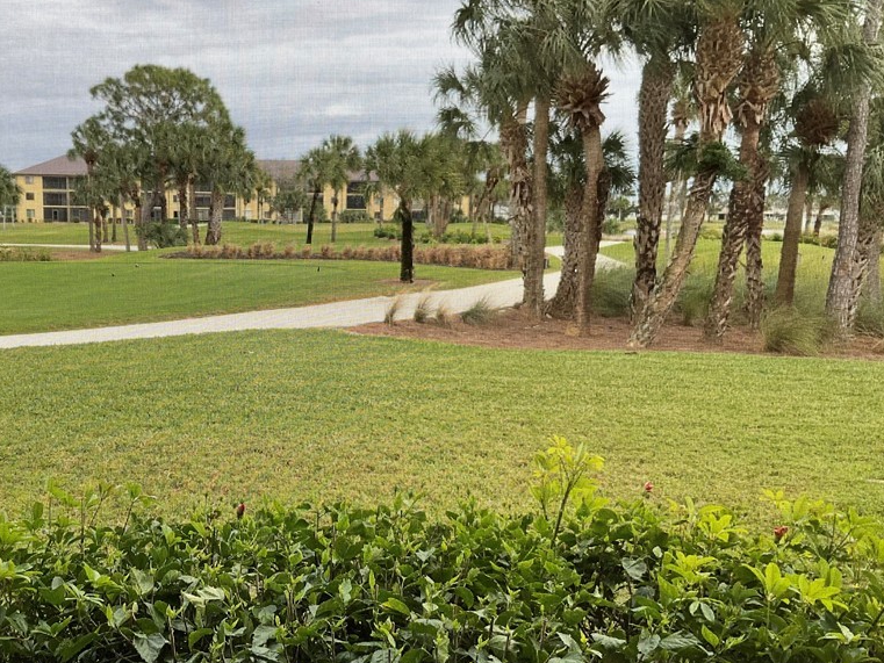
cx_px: 295
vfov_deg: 36.8
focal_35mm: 39
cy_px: 362
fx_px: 996
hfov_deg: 47.1
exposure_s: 1/394
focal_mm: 3
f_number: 1.8
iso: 16
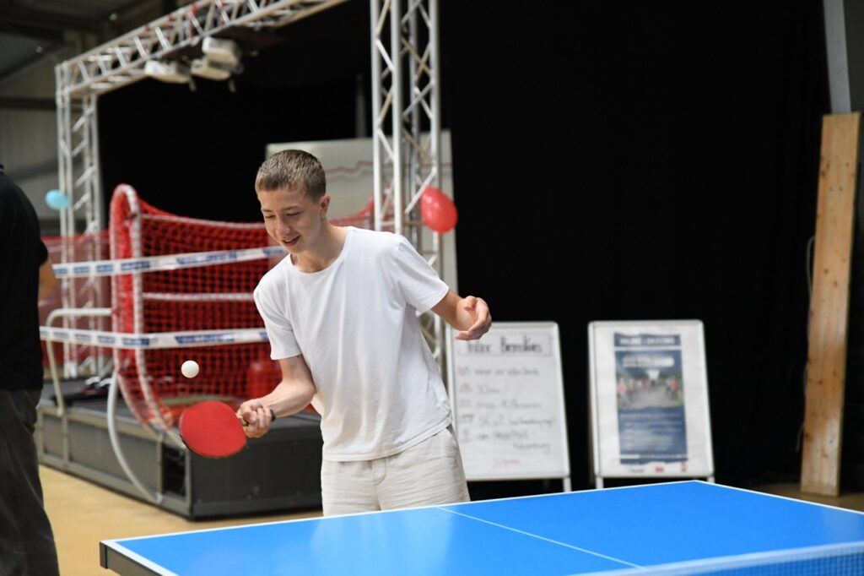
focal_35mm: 62
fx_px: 1487
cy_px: 288
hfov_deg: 32.4
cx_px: 432
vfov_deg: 21.9
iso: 8000
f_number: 2.8
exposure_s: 1/1250
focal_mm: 62
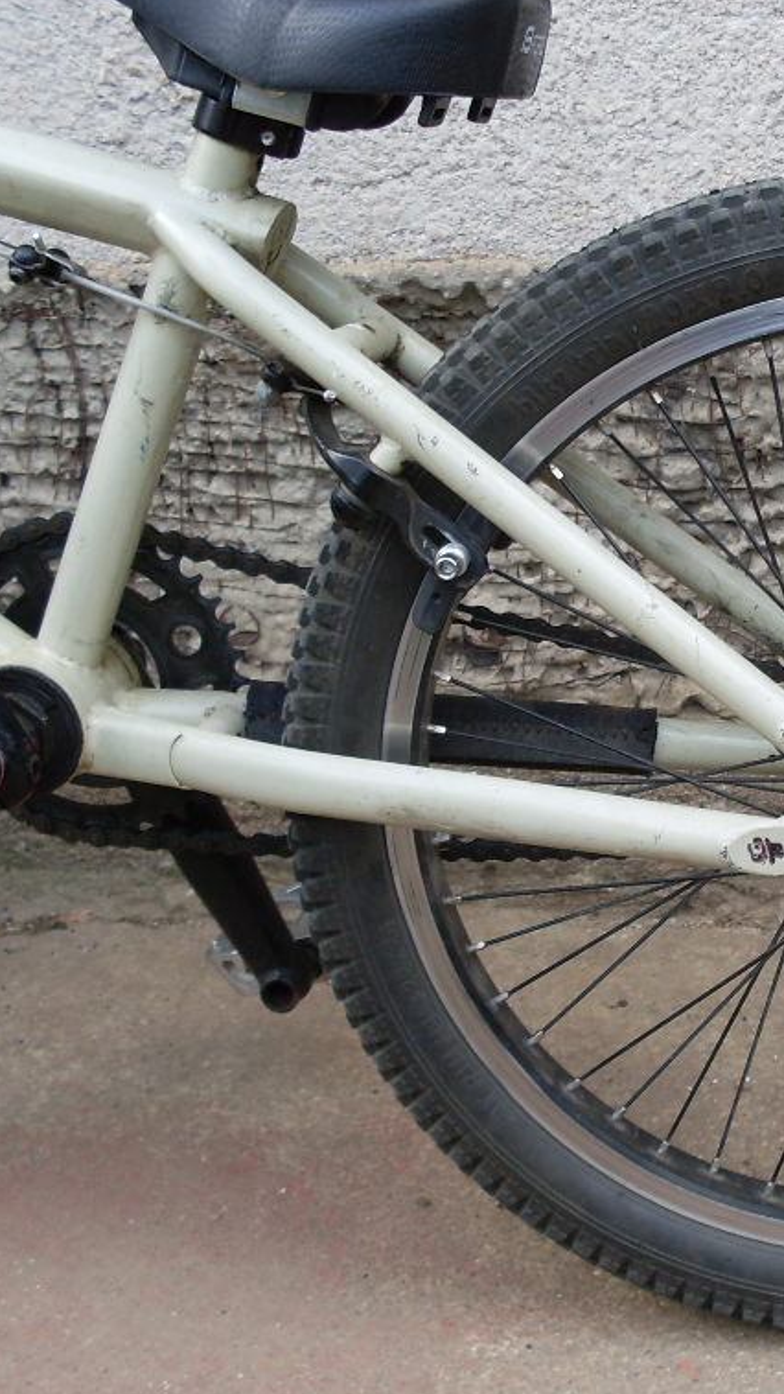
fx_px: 2069
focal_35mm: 56
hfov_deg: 20.8
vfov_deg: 37.2
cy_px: 702
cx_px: 758
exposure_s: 1/90
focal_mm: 6.3
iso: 80
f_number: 2.8
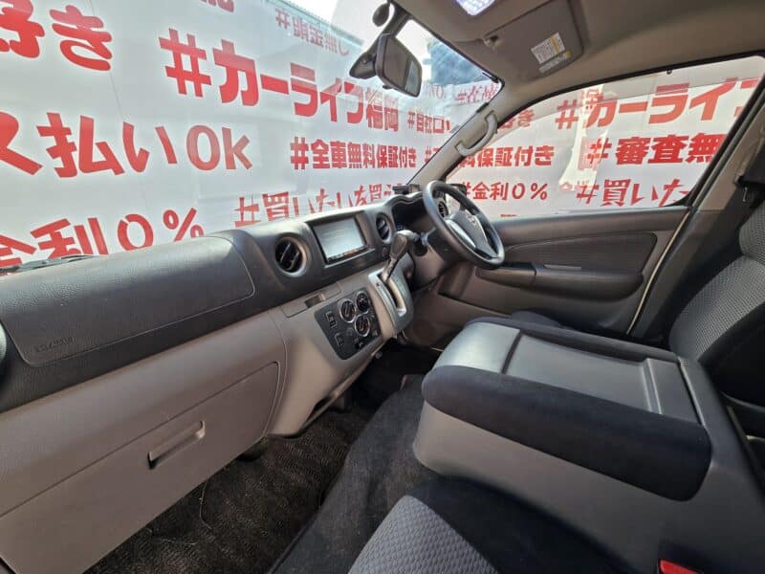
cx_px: 382
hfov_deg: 106.2
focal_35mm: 13
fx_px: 287
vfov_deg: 89.9
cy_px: 287
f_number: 2.2
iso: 50
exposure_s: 1/175
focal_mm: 2.2
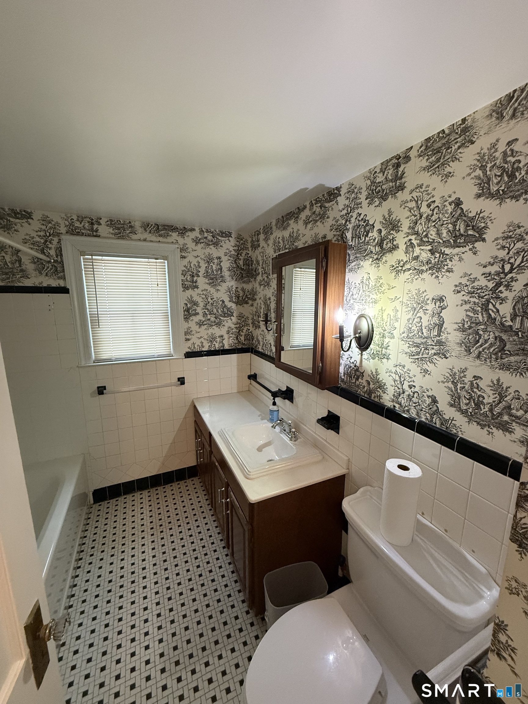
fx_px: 285
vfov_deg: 102.1
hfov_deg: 85.7
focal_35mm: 14
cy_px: 352
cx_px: 264
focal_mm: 2.22
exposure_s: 1/60
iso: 400
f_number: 2.2
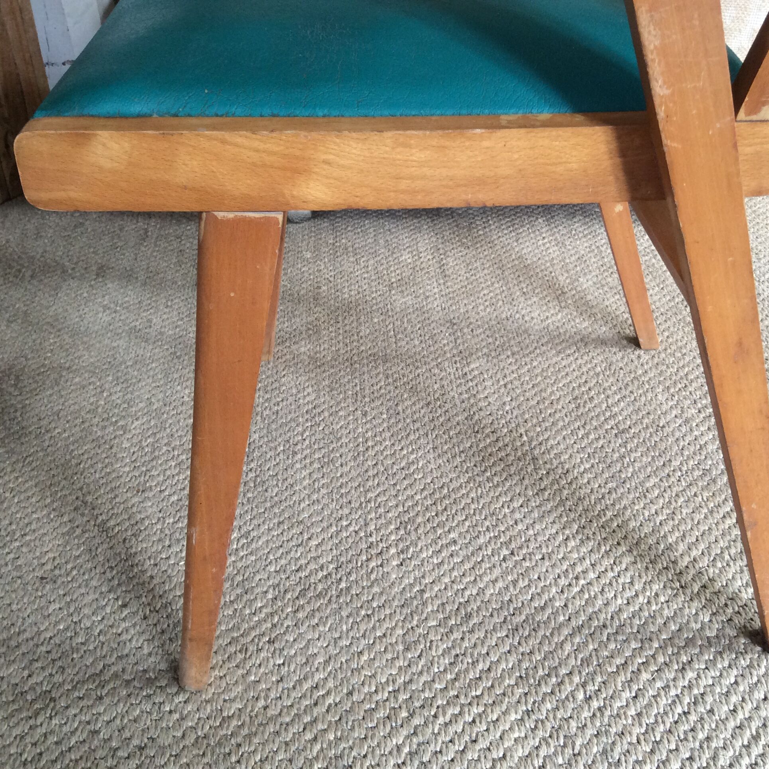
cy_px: 386
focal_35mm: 38
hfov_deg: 43.8
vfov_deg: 43.9
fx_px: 955
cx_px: 428
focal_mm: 3.3
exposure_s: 1/25
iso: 80
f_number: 2.4
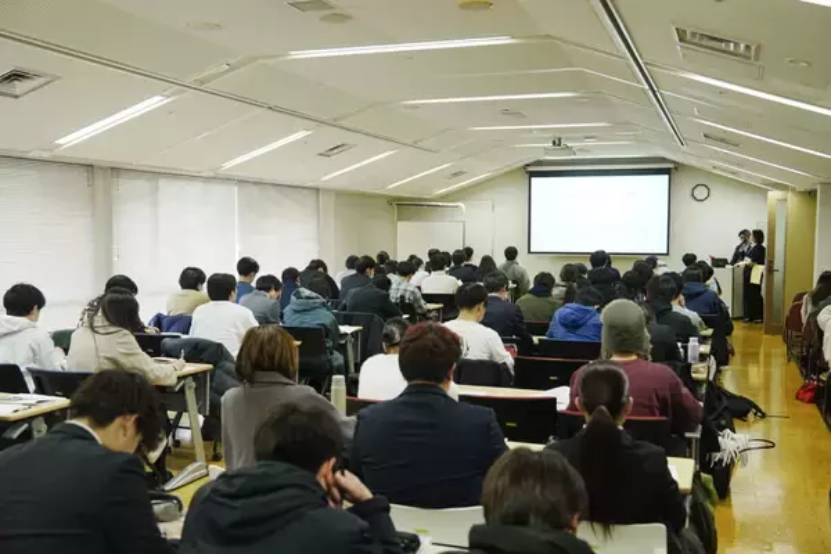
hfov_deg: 51.9
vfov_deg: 35.9
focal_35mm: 37
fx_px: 854
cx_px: 416
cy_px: 277
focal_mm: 37
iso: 1000
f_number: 4
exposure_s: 1/100
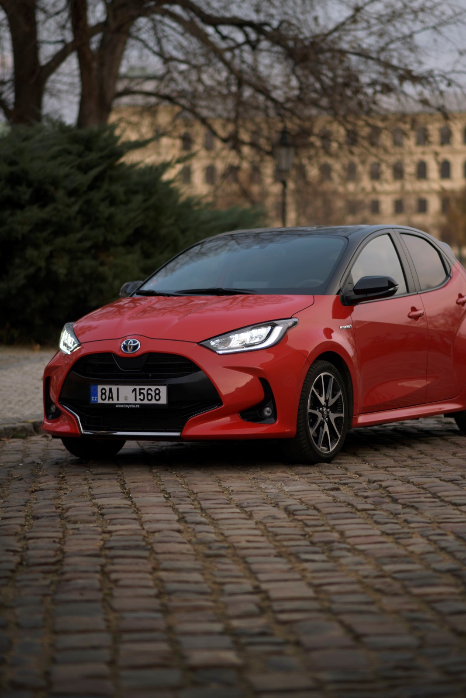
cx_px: 276
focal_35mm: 102
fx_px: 1980
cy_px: 328
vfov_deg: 20.0
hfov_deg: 13.4
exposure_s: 1/250
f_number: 2
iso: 80
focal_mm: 85
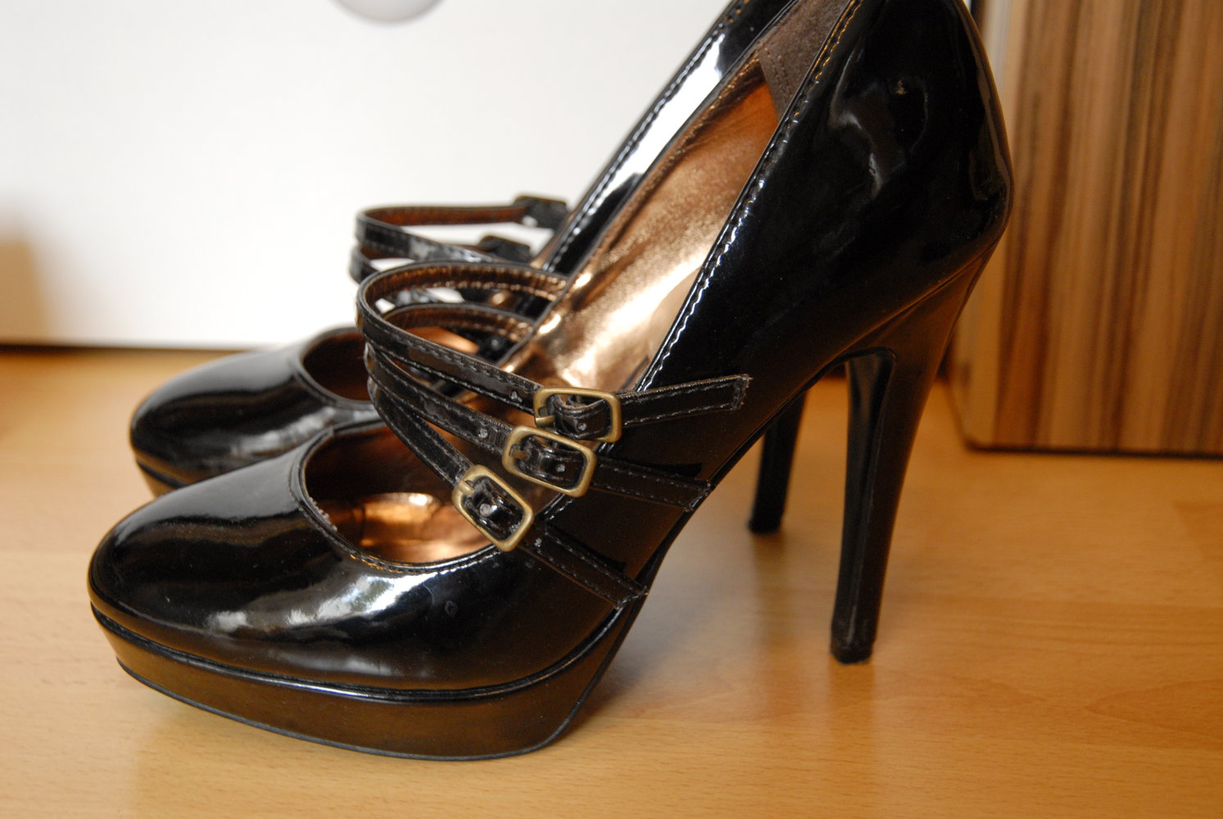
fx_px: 1429
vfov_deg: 32.0
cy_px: 410
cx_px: 612
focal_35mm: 42
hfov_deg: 46.3
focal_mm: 28
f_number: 4.2
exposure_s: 1/20
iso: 800
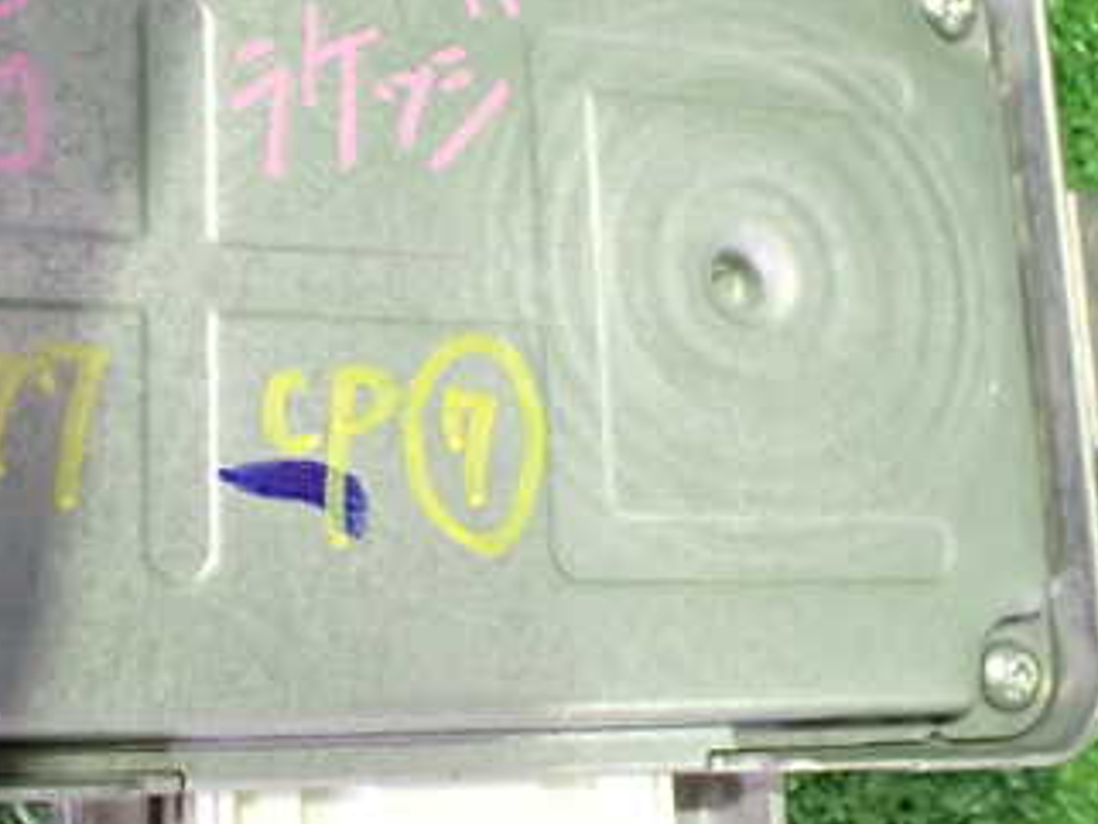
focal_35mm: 56
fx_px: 1777
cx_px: 342
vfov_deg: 26.1
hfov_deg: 33.9
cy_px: 356
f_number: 2.3
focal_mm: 5.4
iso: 1600
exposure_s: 1/30
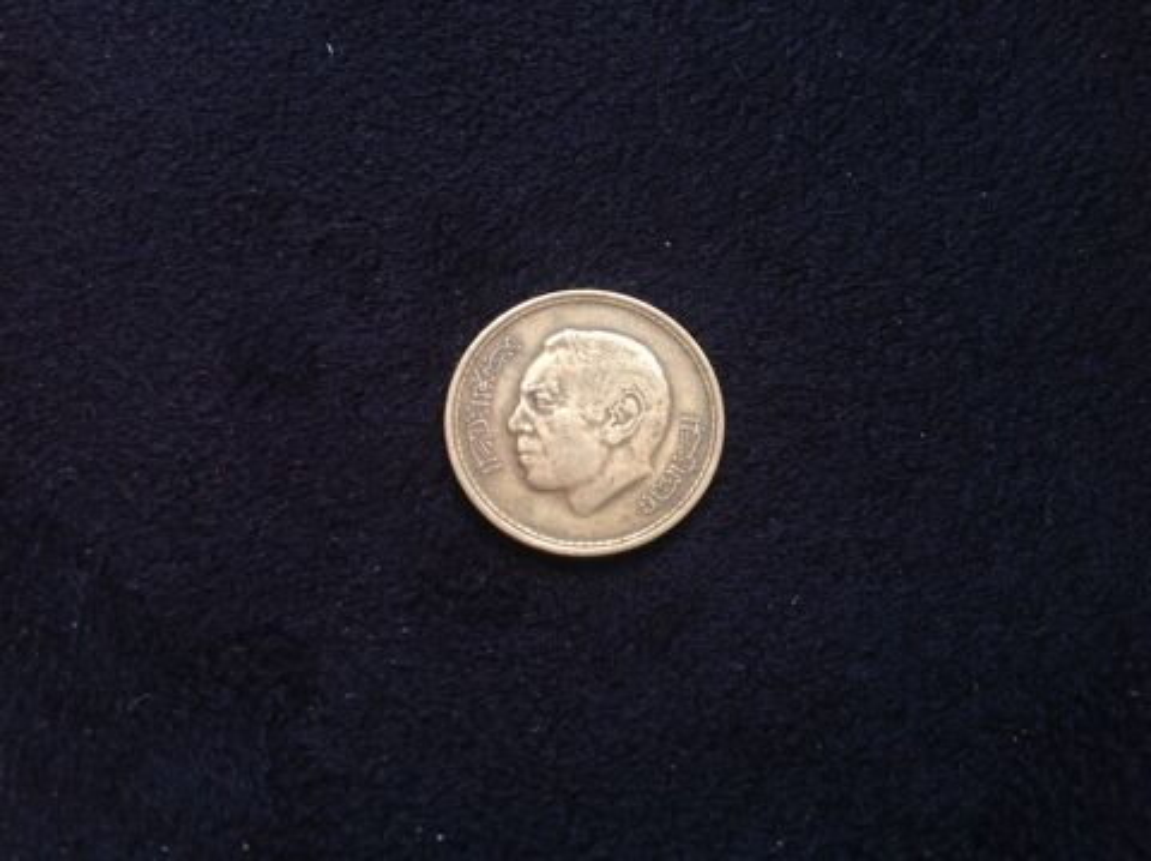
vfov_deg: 40.6
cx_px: 576
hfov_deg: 52.7
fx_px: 1163
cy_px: 430
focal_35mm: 35
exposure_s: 1/60
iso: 64
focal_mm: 4.28
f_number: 2.4
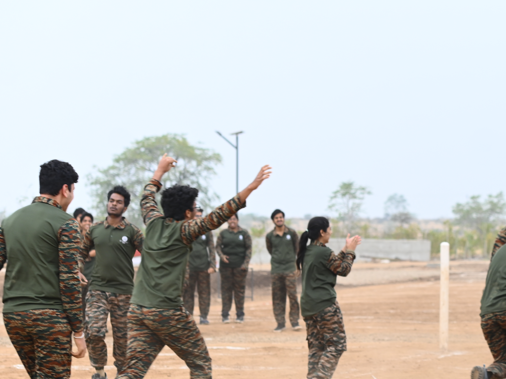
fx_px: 2485
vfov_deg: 8.7
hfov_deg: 11.5
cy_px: 325
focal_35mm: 170
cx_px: 533
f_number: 4
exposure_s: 1/400
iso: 200
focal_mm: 70
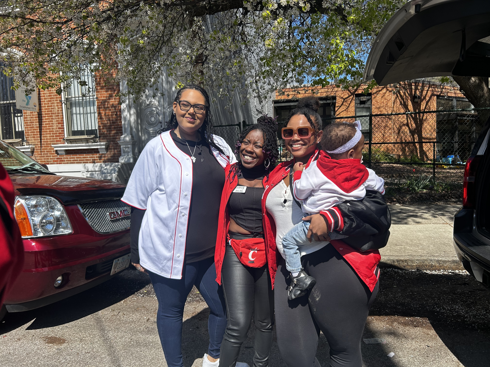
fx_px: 368
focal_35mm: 26
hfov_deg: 67.3
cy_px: 184
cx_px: 245
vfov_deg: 53.1
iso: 50
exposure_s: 1/2762
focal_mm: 5.7
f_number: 1.5
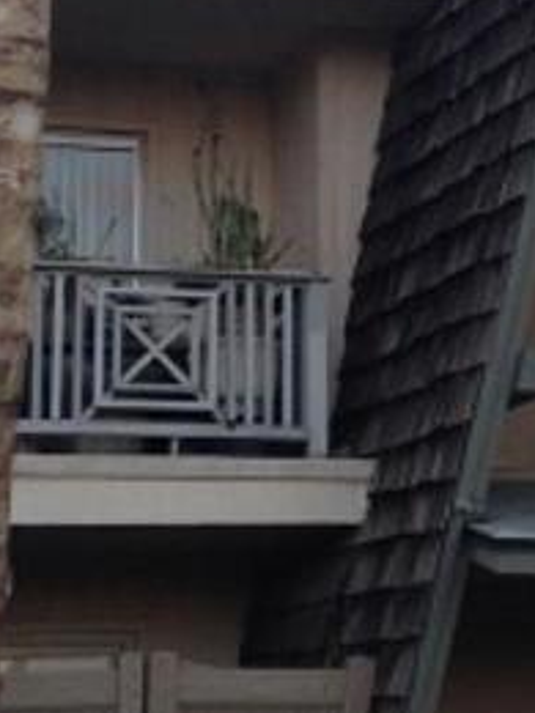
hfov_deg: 11.2
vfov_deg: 15.1
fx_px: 2679
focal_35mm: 130
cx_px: 587
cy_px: 184
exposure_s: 1/120
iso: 64
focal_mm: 4.12
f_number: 2.4
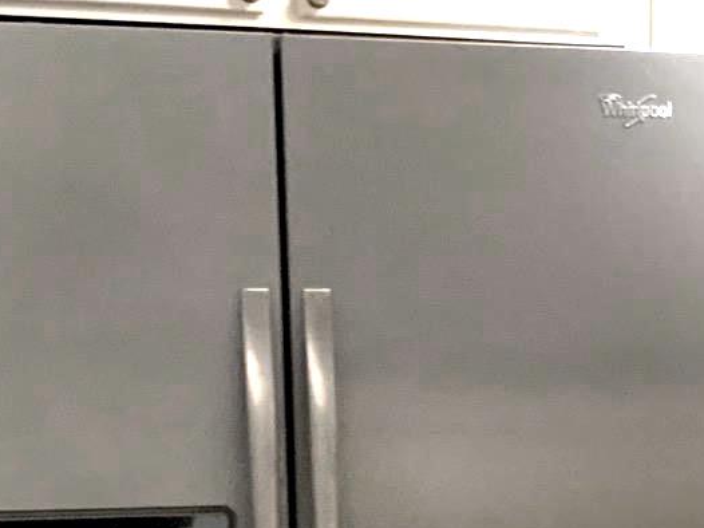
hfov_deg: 16.7
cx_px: 826
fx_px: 2297
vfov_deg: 12.8
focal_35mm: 113
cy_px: 642
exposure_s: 1/60
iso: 160
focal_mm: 3
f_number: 1.8
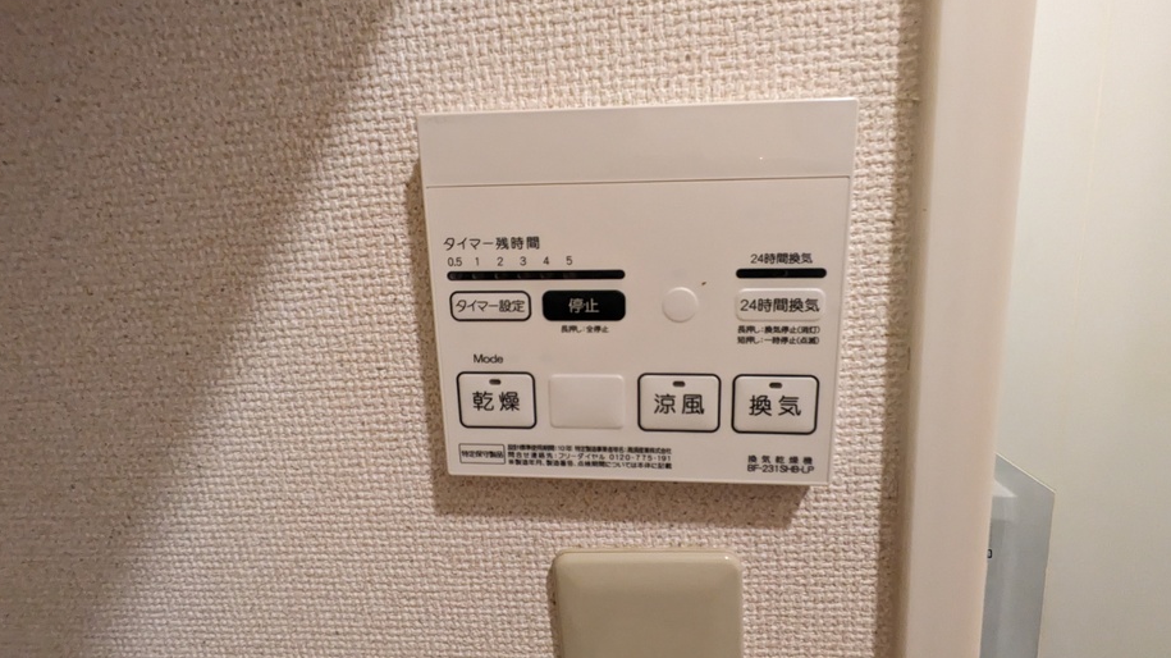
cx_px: 602
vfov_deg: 67.0
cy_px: 311
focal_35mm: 16
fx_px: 497
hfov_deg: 99.4
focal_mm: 1.83
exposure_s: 1/60
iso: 486
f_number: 2.2
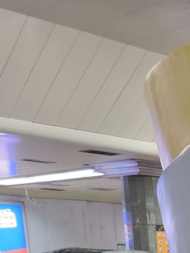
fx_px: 644
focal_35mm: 88
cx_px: 348
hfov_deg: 14.6
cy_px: 406
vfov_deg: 18.9
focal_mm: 5.35
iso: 320
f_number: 1.7
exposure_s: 1/100
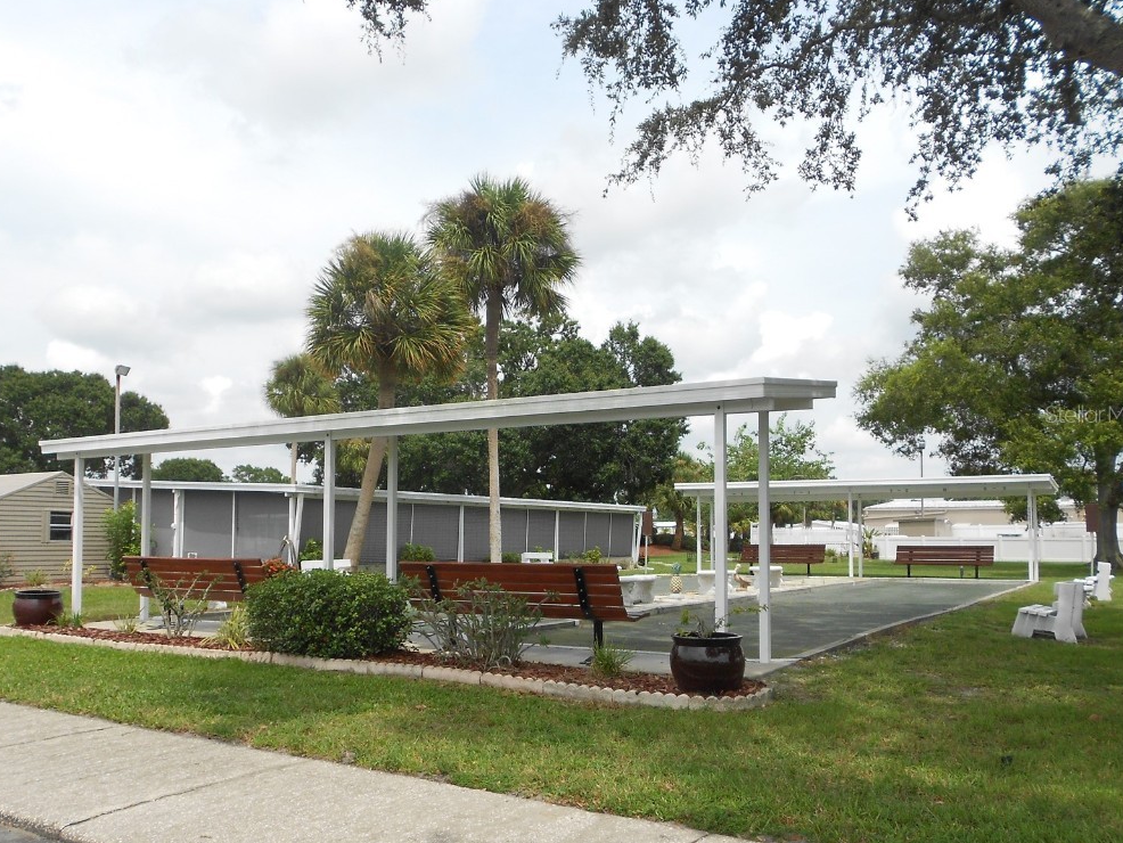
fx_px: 876
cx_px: 569
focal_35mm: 27
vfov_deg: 51.4
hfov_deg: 65.3
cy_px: 414
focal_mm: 4.6
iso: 80
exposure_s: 1/800
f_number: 3.2
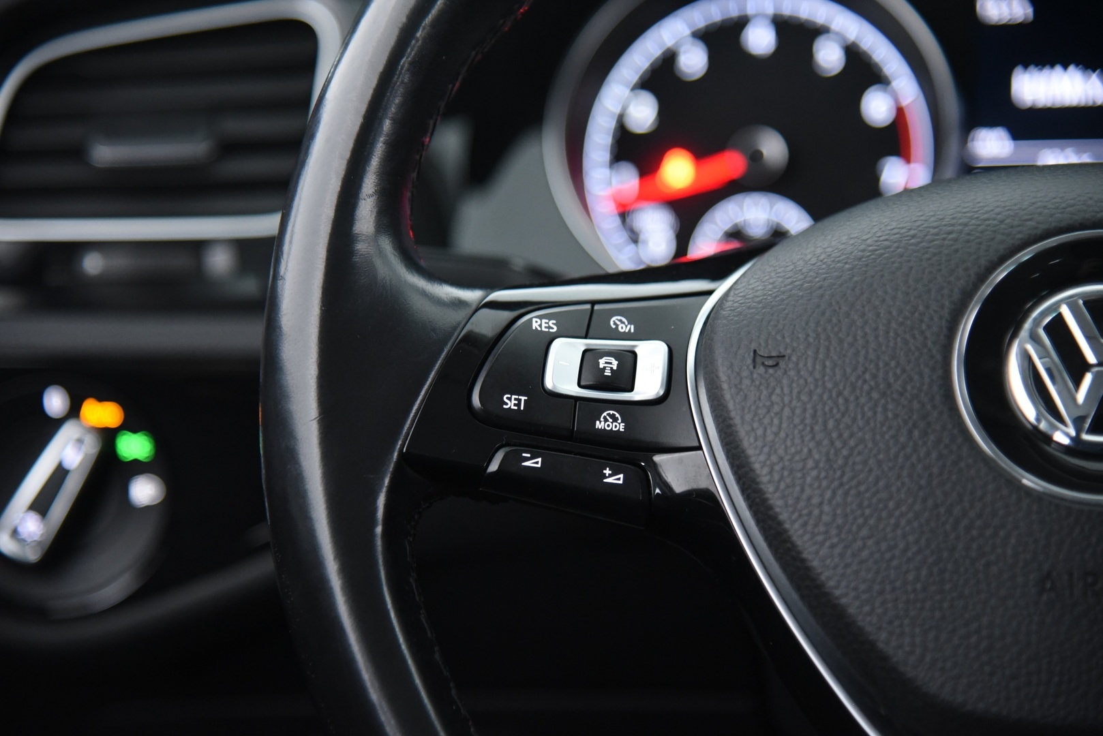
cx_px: 552
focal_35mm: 105
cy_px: 368
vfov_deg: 13.1
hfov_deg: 19.4
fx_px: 3218
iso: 4000
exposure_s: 1/20
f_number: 4
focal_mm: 105
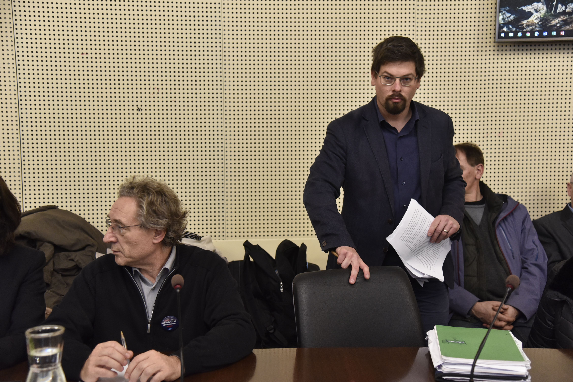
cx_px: 286
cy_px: 191
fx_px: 764
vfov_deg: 28.1
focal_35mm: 48
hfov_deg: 41.1
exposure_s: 1/125
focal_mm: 48
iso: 2500
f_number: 4
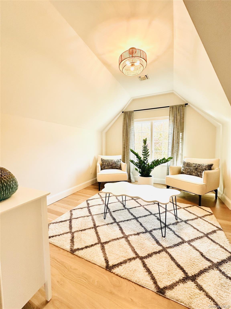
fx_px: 125
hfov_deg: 85.7
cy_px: 154
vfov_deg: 102.1
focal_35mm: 14
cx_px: 116
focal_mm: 2.22
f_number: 2.2
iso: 100
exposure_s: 1/99
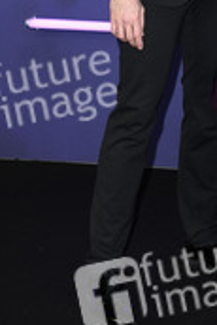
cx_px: 226
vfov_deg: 14.0
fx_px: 1299
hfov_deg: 9.5
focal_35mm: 144
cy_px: 2
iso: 320
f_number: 5.6
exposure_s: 1/200
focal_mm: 62
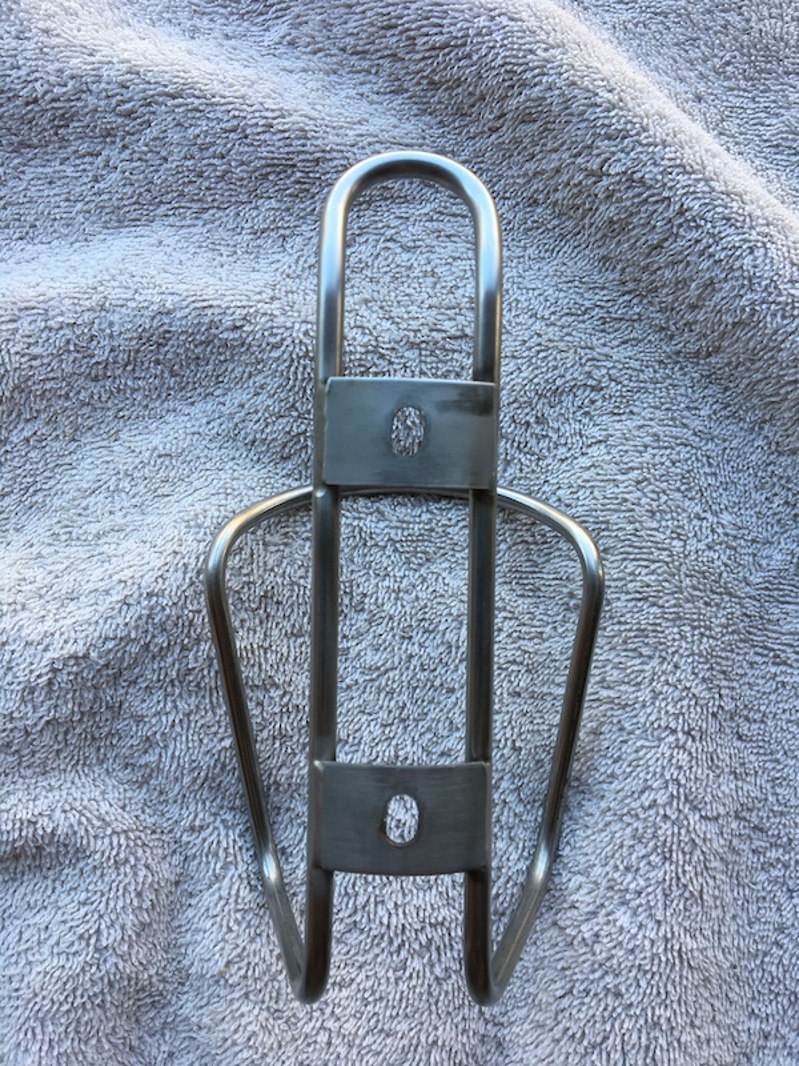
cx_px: 400
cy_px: 533
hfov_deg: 48.2
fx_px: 892
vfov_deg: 61.7
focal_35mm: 29
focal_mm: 4.15
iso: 25
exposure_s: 1/120
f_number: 2.2
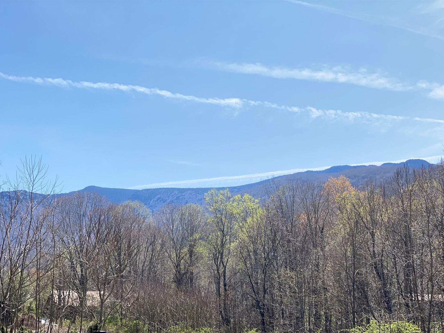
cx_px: 238
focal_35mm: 67
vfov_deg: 21.9
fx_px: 859
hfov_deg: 29.0
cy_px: 214
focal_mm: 6
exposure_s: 1/545
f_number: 2
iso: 20
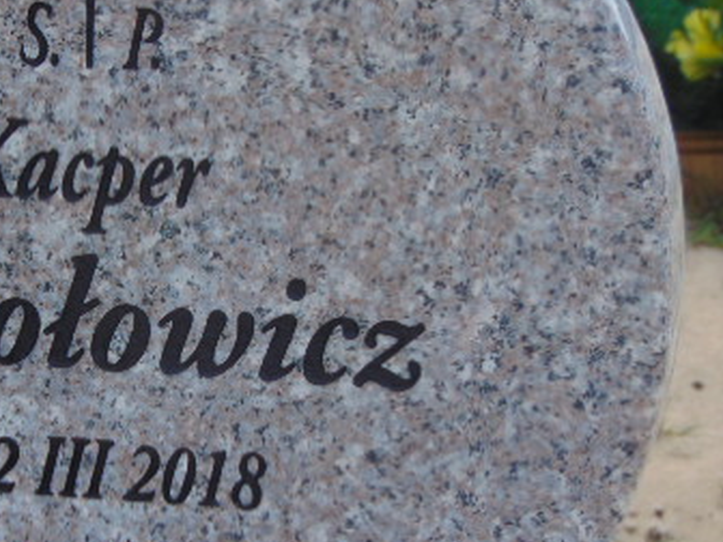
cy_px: 351
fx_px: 4303
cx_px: 71
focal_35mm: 206
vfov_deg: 7.2
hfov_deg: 9.6
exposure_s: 1/500
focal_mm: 19.4
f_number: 3.9
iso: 80
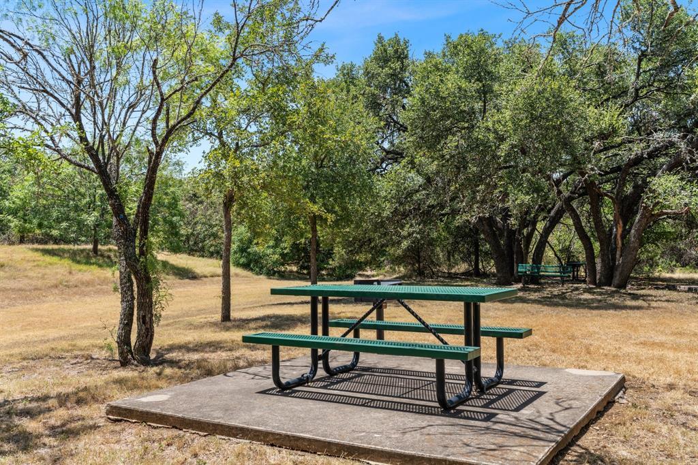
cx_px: 349
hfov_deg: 54.4
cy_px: 232
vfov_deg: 37.9
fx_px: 679
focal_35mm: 35
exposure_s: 1/200
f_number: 8
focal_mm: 35
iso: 160
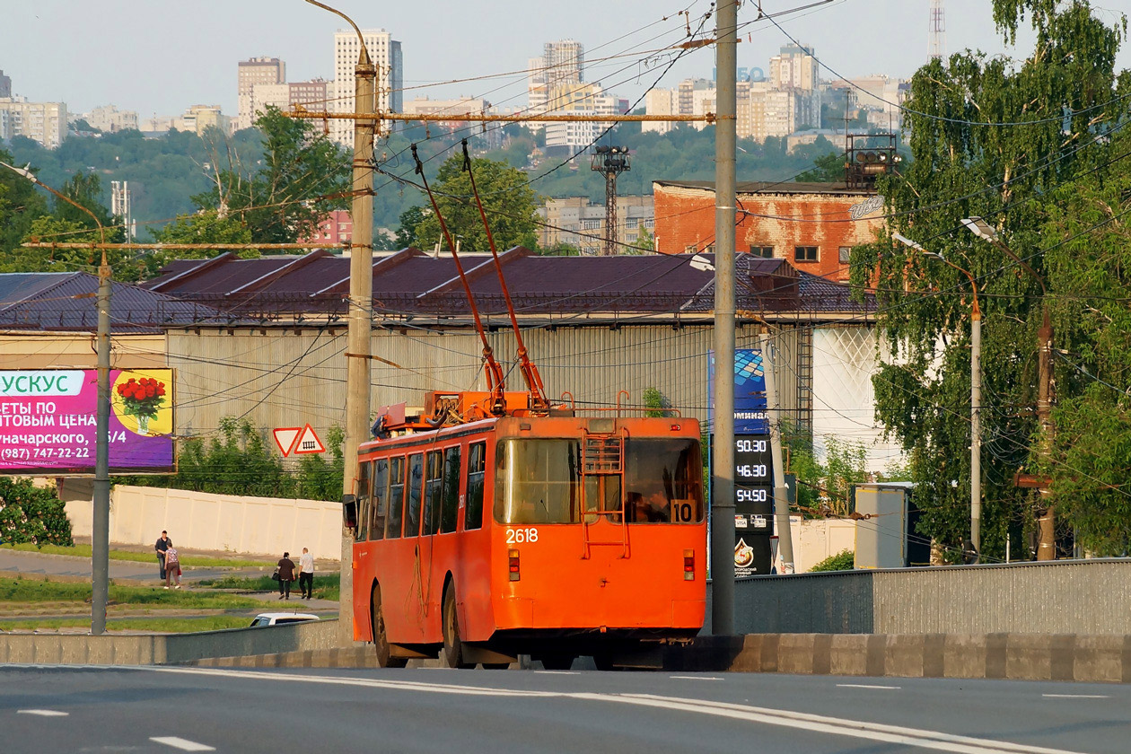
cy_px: 377
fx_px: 6361
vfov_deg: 6.8
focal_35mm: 202
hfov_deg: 10.2
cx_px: 566
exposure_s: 1/500
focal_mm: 135
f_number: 7.1
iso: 400
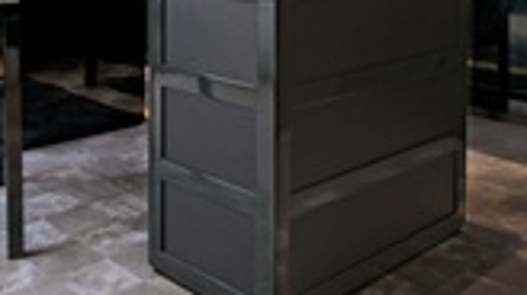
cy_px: -82
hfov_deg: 40.1
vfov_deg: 21.4
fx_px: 712
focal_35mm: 51
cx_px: 177
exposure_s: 5
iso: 100
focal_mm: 20
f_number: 11
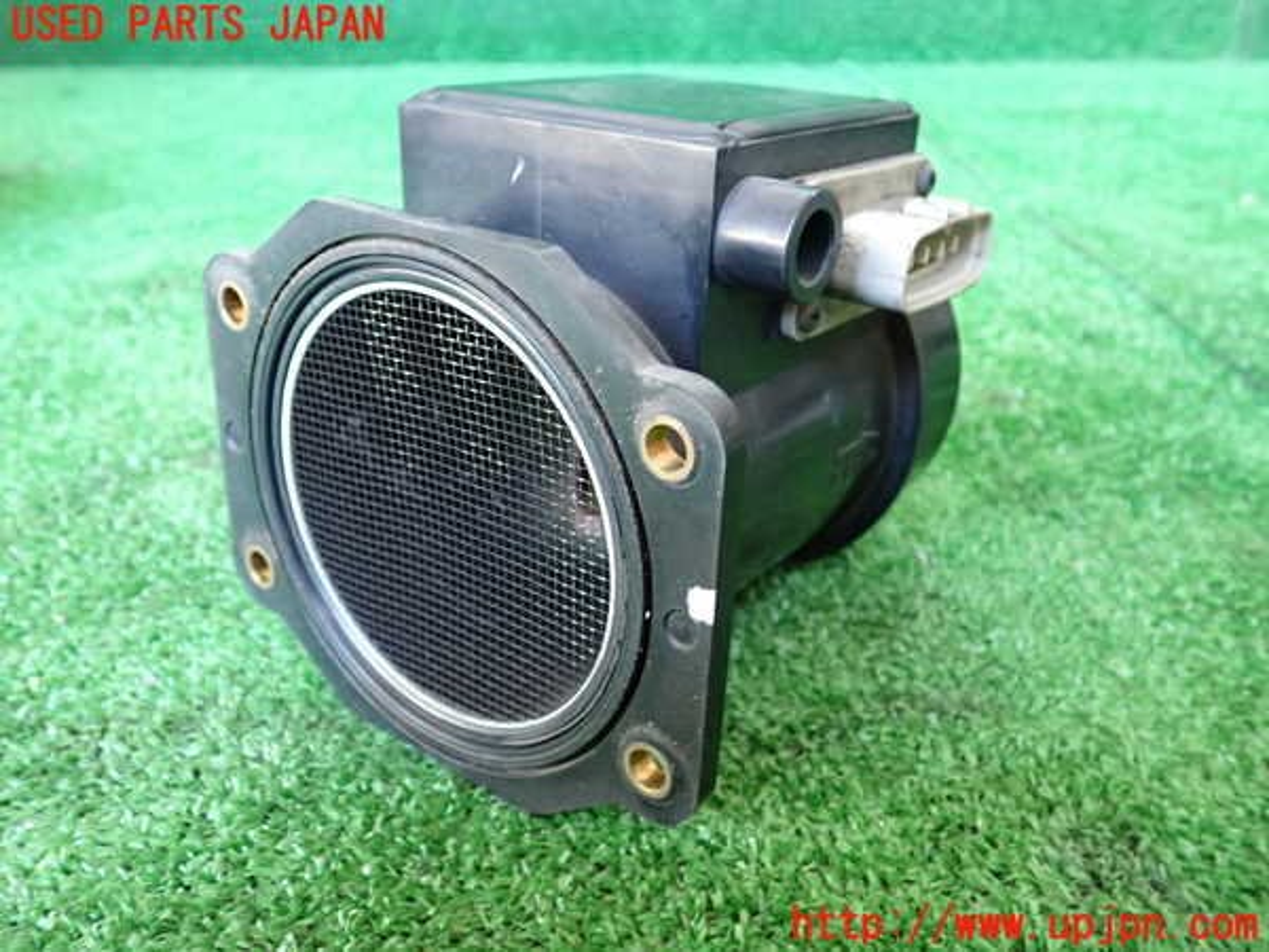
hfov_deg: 60.0
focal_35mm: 30
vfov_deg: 46.8
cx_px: 634
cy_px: 476
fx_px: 1100
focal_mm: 5.4
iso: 400
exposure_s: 1/30
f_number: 2.3
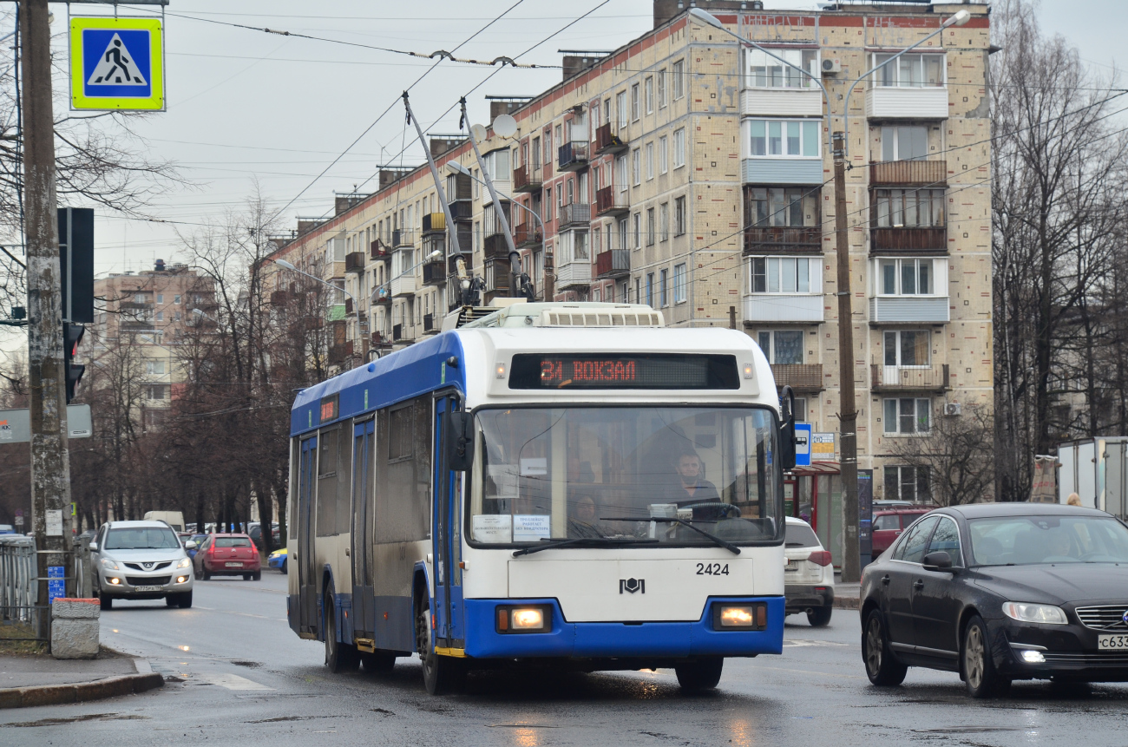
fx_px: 3518
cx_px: 564
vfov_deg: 12.1
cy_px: 374
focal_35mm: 112
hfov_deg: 18.2
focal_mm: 75
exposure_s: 1/200
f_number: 5.6
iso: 200
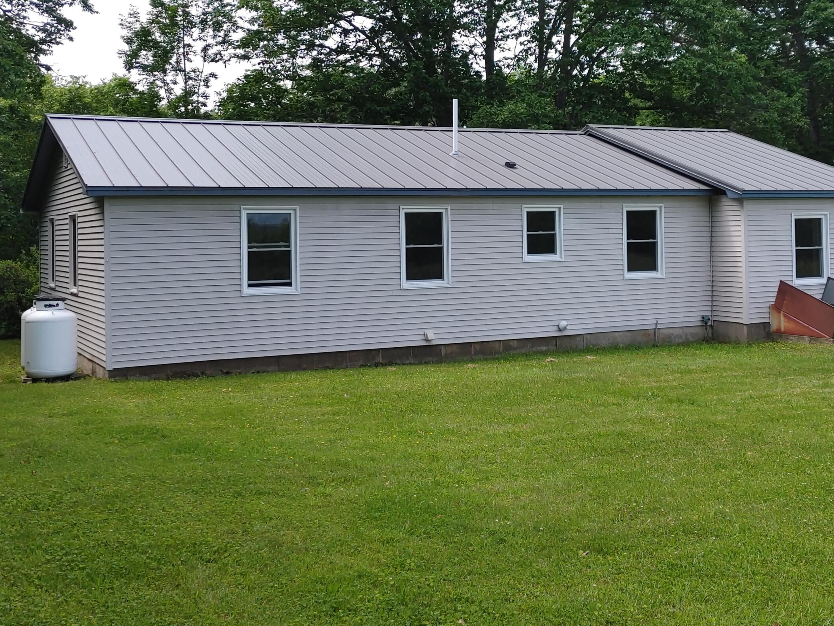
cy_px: 222
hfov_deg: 42.9
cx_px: 449
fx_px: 1060
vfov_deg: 32.7
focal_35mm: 44
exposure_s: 1/909
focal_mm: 5.58
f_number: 1.8
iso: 50
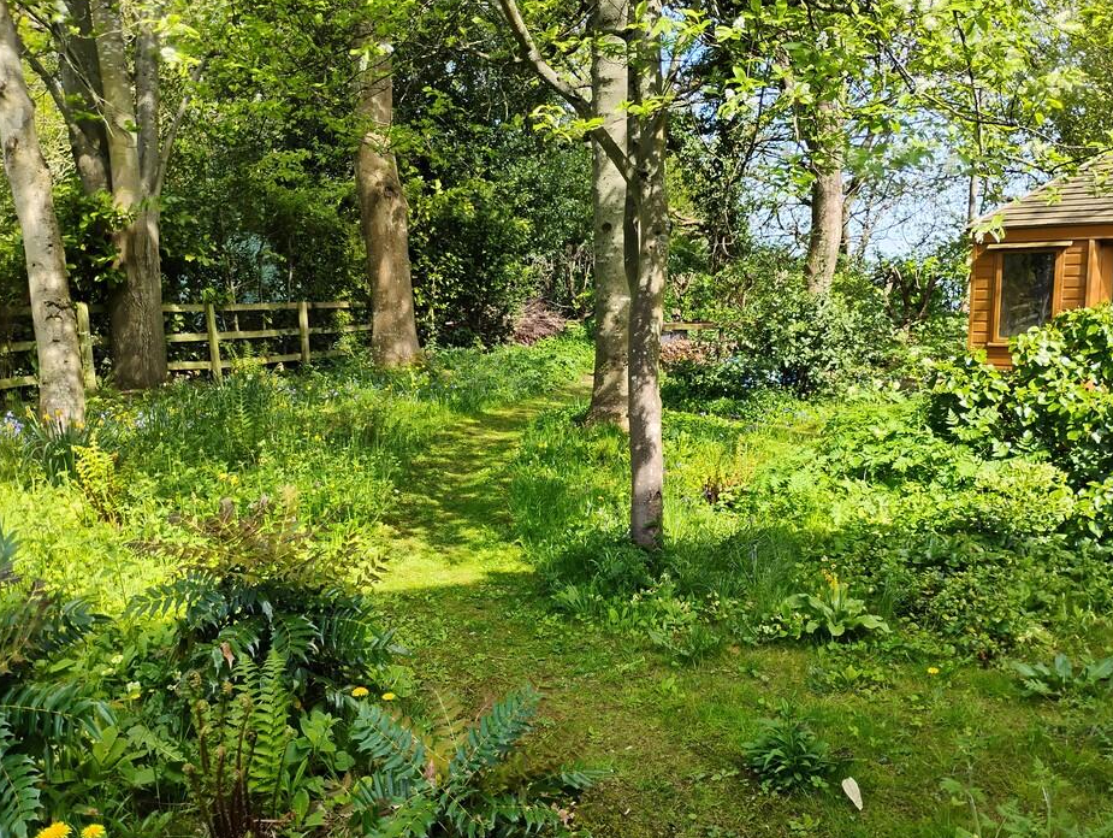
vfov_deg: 45.5
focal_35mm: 31
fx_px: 998
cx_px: 585
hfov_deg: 58.3
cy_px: 448
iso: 100
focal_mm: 4.26
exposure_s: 1/100
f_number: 1.8
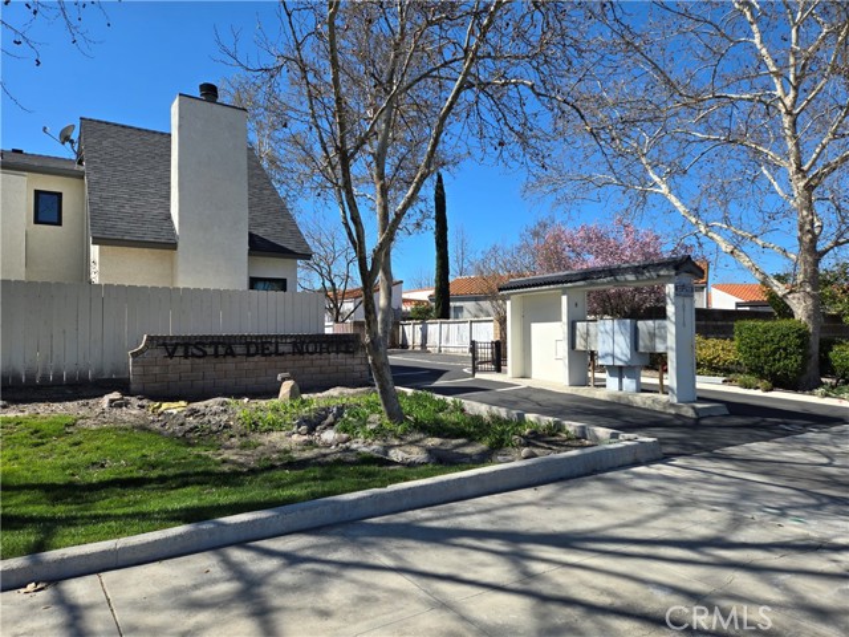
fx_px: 564
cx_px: 424
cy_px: 318
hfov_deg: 73.9
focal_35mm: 23
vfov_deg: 58.9
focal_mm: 5.4
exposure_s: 1/1567
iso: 25
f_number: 1.8
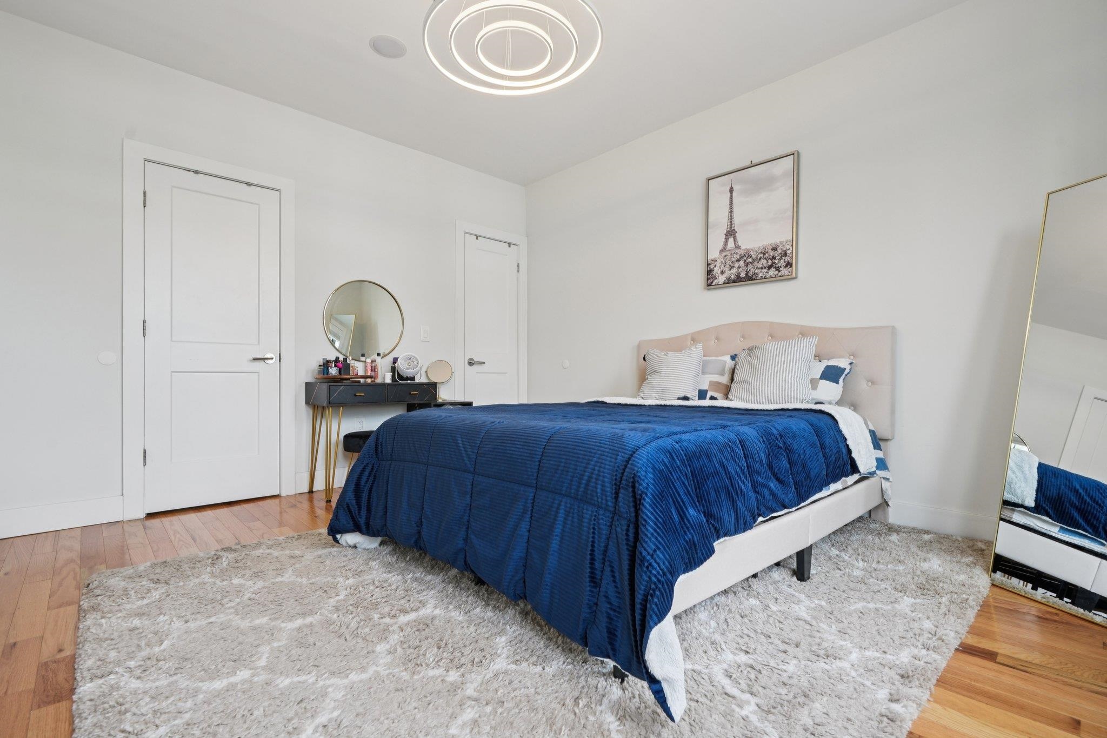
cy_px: 369
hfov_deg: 96.7
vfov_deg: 73.7
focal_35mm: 16
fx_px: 492
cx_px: 554
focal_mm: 16
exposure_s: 1/50
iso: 400
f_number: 8
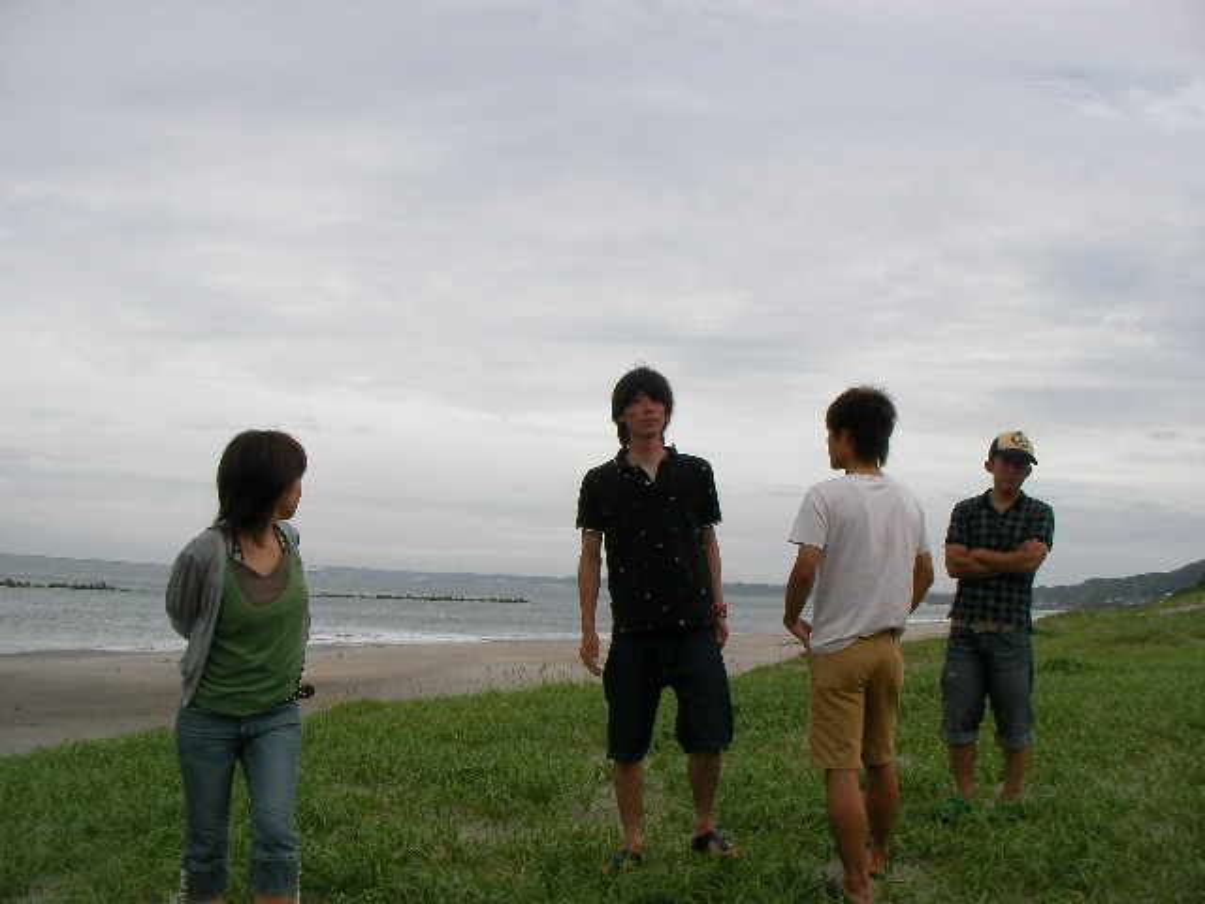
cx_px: 602
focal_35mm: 38
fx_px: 1323
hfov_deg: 49.0
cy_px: 452
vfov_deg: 37.7
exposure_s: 1/532
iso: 50
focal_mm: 6.3
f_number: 5.6
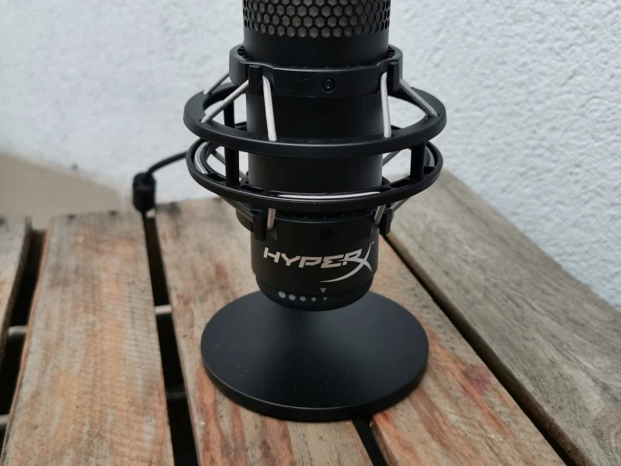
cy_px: 233
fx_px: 700
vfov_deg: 36.8
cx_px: 310
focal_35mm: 39
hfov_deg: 47.9
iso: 160
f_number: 1.6
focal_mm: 5.56
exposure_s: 1/60
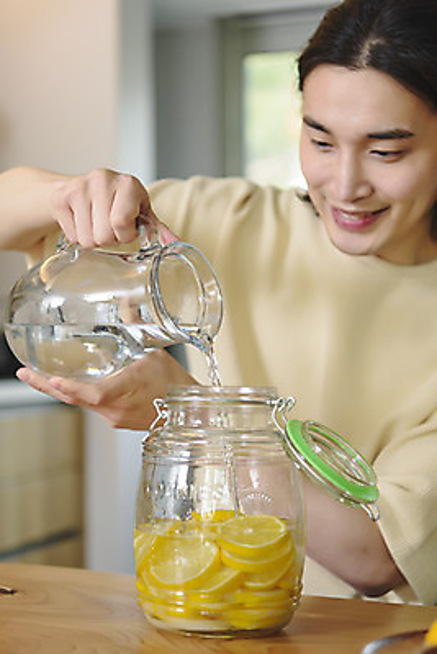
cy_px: 327
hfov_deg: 20.9
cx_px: 218
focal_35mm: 65
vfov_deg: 30.9
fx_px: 1182
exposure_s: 1/100
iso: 200
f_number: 3.2
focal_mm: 65
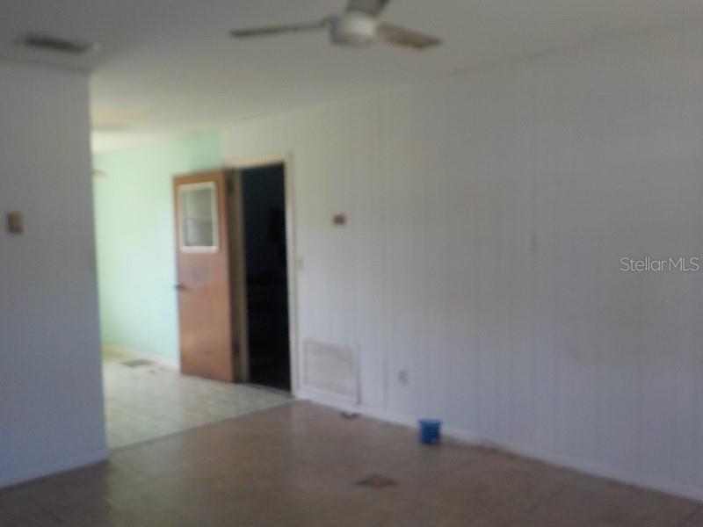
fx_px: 609
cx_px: 352
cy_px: 264
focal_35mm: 30
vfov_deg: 46.8
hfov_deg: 60.0
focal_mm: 4.1
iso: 125
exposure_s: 1/40
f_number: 3.3
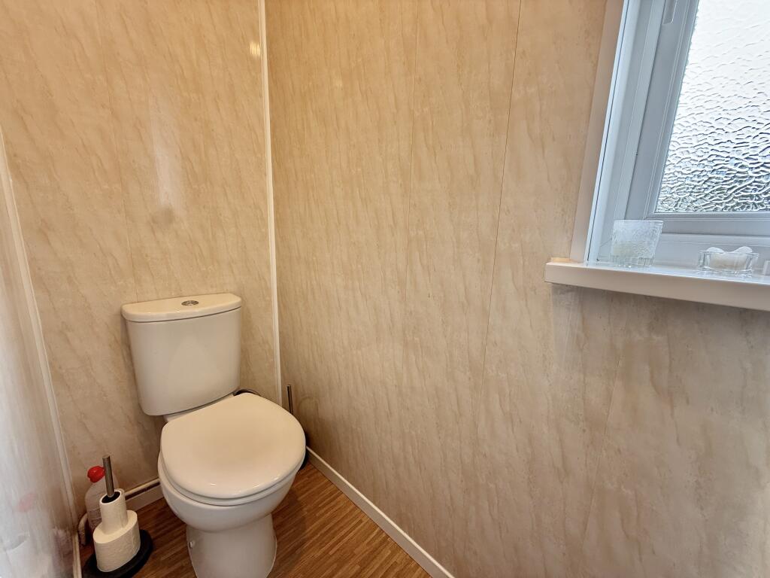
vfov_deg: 85.7
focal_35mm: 14
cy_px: 289
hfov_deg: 102.1
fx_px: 311
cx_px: 385
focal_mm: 2.22
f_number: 2.2
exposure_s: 1/99
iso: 80
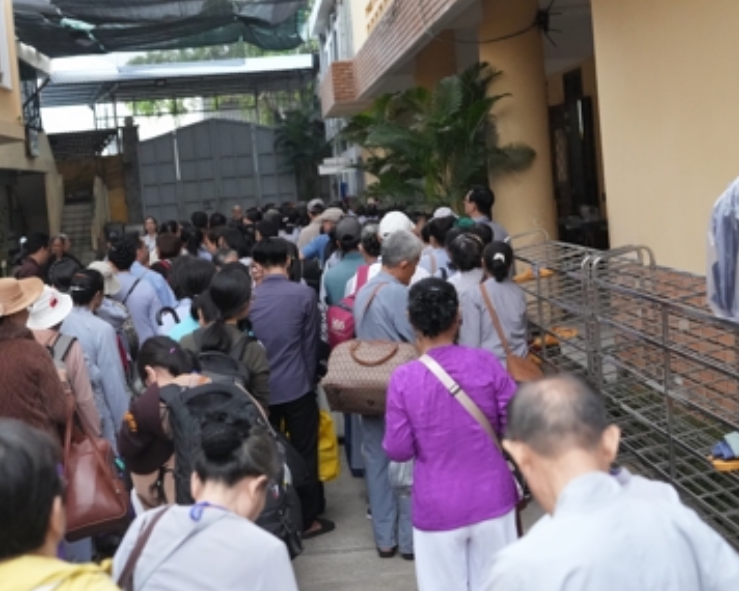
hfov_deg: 31.3
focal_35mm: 60
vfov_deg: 25.4
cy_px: 271
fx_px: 1313
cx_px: 289
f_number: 2.8
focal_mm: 35
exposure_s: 1/640
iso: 8000
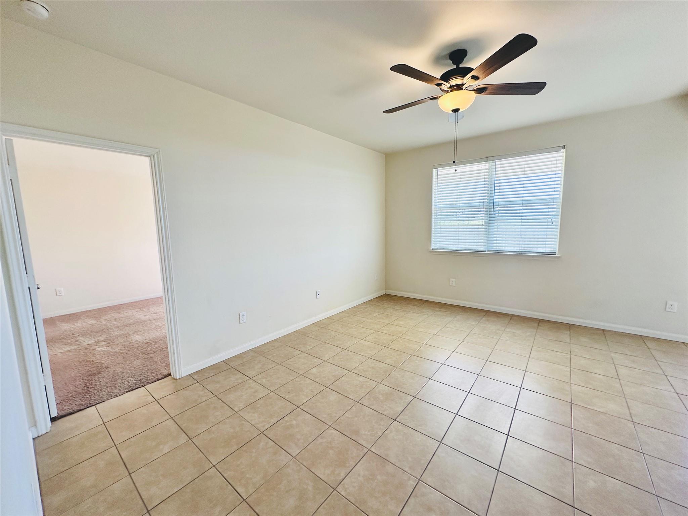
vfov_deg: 85.7
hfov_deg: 102.1
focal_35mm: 14
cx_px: 344
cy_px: 258
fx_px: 278
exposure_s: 1/120
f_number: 2.2
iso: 125
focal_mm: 2.22
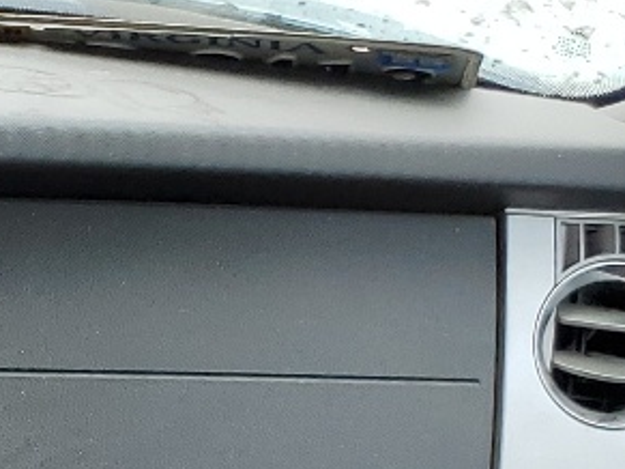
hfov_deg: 12.1
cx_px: -683
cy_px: 908
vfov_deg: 9.7
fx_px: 2581
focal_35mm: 143
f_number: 1.5
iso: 50
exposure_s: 1/435
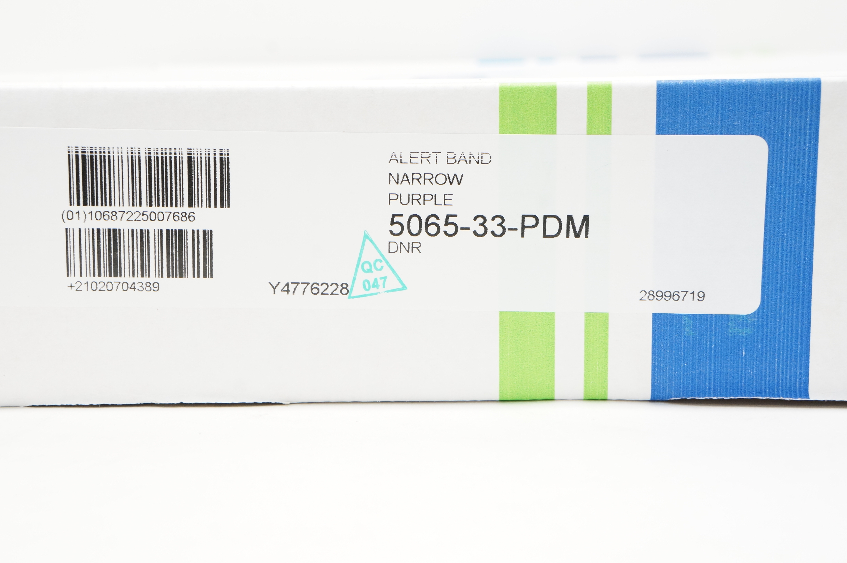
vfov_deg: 22.0
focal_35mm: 62
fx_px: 1445
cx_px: 424
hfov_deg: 32.7
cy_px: 282
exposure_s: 1/20
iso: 800
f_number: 9
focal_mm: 41
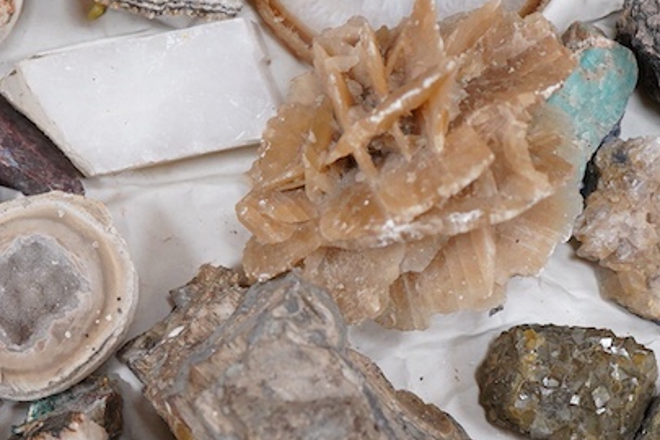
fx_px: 1833
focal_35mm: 100
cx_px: 186
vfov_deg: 13.7
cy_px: 292
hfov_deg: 20.3
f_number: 3.5
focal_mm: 30
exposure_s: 1/125
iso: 1600
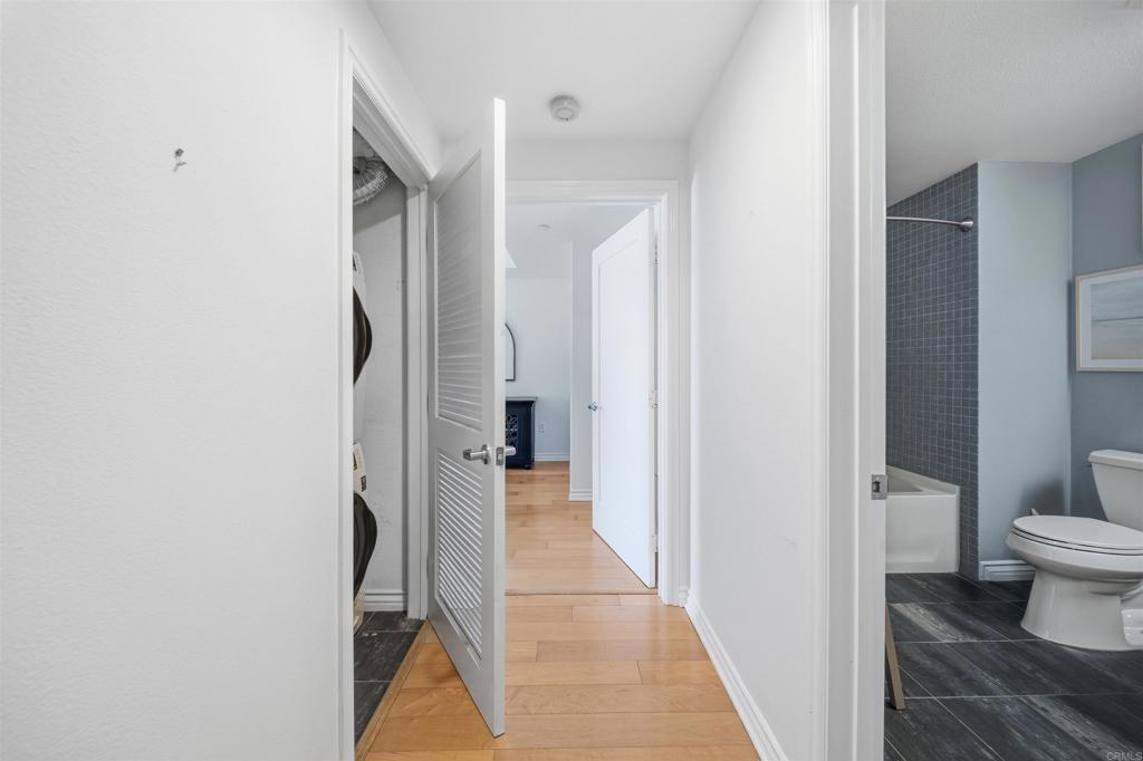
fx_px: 381
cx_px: 572
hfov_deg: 112.6
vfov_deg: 90.0
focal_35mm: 12
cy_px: 380
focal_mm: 12
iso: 400
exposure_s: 1/800
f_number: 4
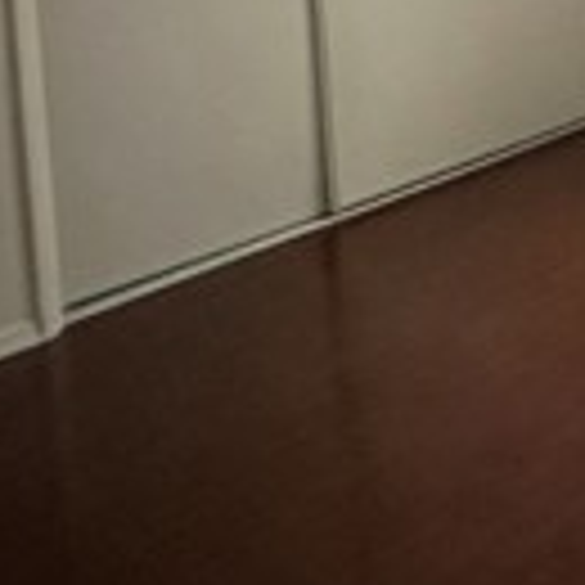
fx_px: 1166
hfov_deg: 24.9
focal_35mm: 61
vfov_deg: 25.6
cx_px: 738
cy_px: -94
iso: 1250
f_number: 2.2
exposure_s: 1/59
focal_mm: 2.22
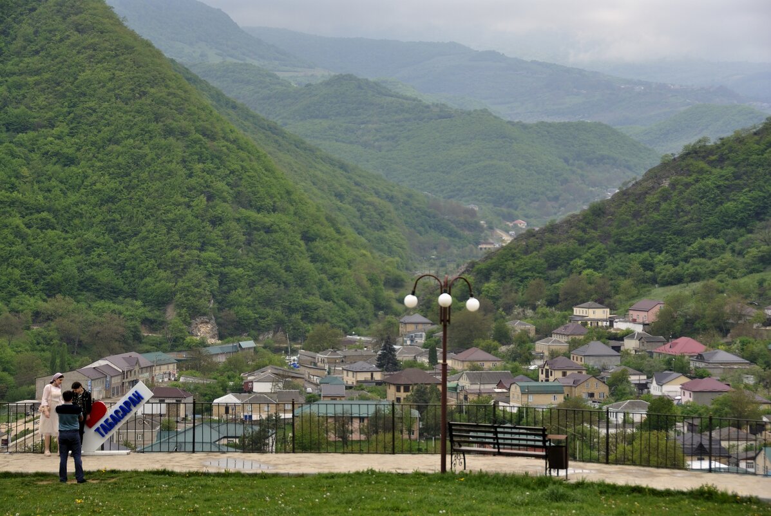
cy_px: 258
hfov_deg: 20.9
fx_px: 2090
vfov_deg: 14.1
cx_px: 386
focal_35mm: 98
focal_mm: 65
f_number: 7.1
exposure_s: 1/320
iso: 110
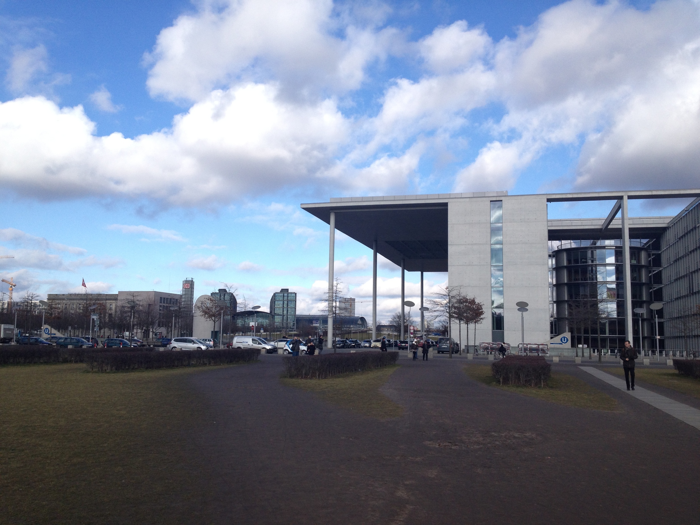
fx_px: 708
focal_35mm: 35
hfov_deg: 52.6
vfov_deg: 40.7
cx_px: 350
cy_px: 262
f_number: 2.4
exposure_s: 1/1534
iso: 64
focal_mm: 4.28
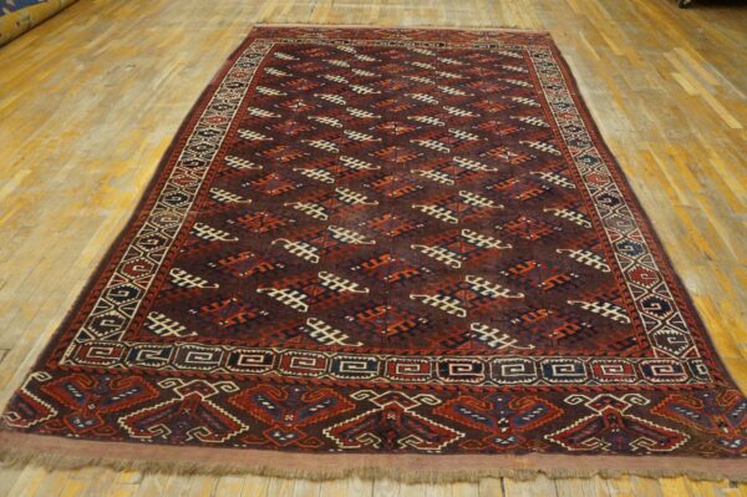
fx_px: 622
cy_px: 248
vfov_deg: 43.5
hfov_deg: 62.0
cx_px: 374
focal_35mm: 30
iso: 3200
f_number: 4
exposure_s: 1/160
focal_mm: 20
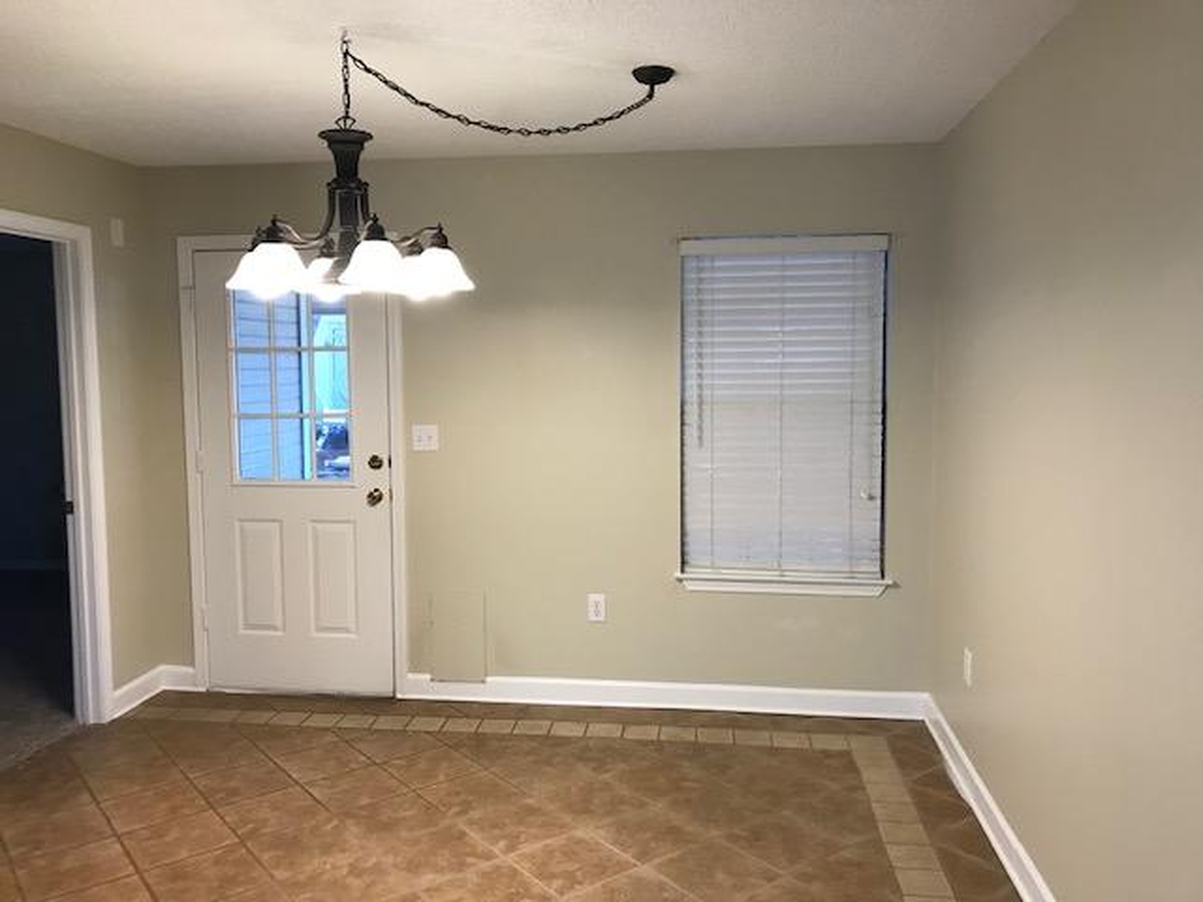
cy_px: 451
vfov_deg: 49.7
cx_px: 602
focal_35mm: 28
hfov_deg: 63.4
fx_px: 973
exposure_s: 1/30
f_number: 1.8
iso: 40
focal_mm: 3.99
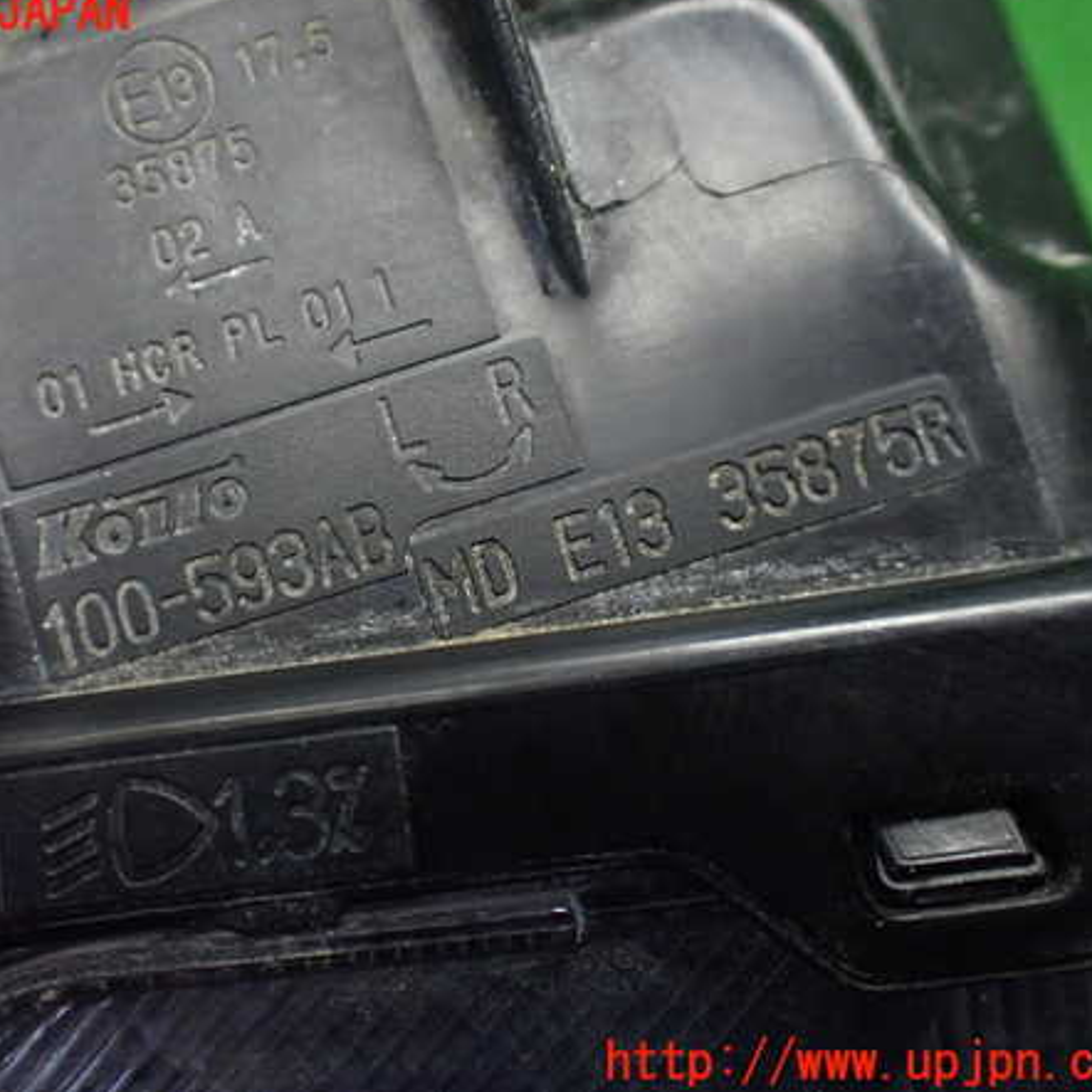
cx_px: 422
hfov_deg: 45.7
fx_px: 1285
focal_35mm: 36
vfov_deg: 46.0
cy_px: 539
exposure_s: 1/125
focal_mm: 5.4
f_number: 2.3
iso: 640
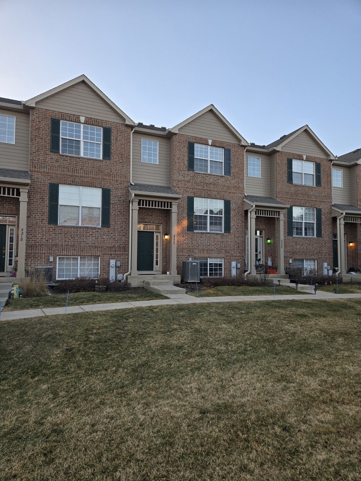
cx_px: 180
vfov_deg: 73.9
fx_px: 320
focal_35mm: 23
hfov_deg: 58.9
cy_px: 240
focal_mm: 5.4
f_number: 1.8
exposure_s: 1/508
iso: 80
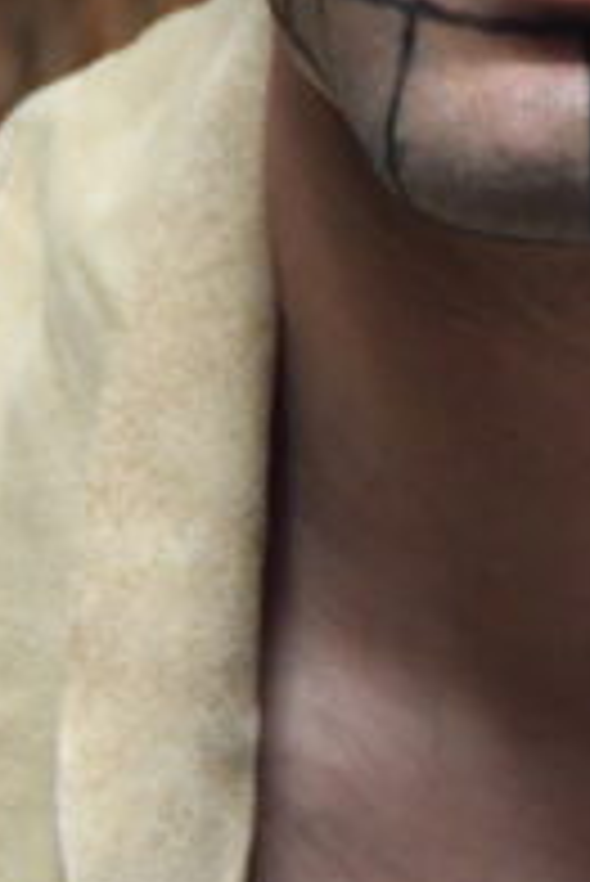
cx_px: 565
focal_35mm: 824
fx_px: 20219
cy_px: 374
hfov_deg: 1.7
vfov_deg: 2.5
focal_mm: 135
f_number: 5.6
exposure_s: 1/250
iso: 5600
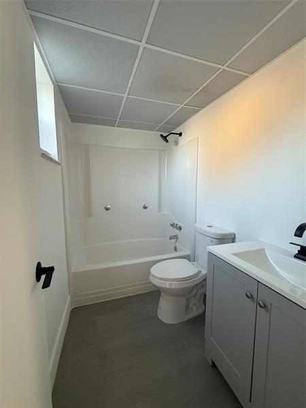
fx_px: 165
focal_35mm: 14
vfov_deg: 102.1
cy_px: 204
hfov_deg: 85.7
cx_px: 153
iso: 250
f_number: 2.2
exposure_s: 1/60
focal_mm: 2.22
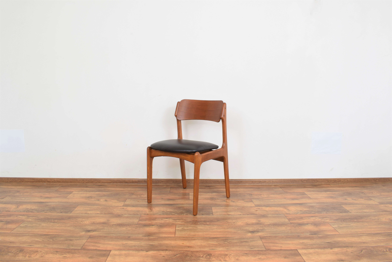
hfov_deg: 67.4
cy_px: 131
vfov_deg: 47.9
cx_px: 196
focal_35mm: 27
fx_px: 294
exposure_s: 4
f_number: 22
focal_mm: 18
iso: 100
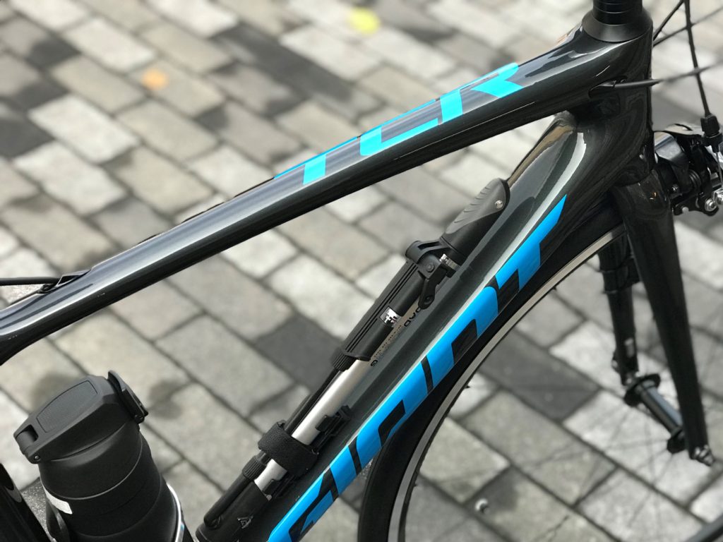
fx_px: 1191
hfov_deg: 33.8
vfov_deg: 25.7
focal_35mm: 57
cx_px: 362
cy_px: 271
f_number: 2.8
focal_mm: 6.6
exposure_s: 1/60
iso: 100
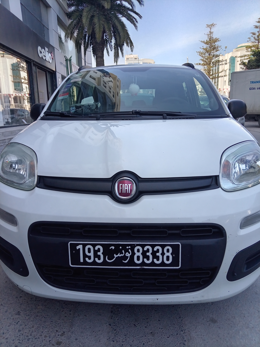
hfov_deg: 54.8
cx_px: 130
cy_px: 174
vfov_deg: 69.4
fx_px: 251
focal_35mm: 25
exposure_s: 1/335
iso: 100
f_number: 1.8
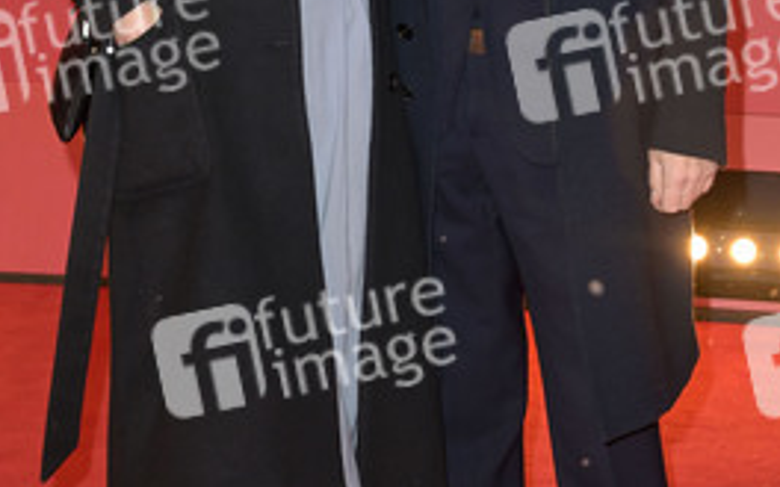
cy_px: -94
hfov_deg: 19.8
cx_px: 390
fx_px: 2232
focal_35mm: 105
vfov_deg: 12.2
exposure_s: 1/250
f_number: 5.6
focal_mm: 68
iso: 1000
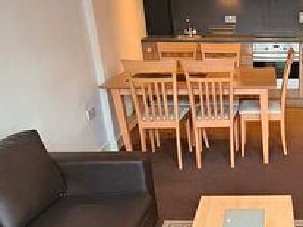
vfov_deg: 32.2
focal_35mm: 44
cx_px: 293
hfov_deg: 38.8
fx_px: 385
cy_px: 174
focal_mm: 2.2
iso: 250
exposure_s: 1/50
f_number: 2.2
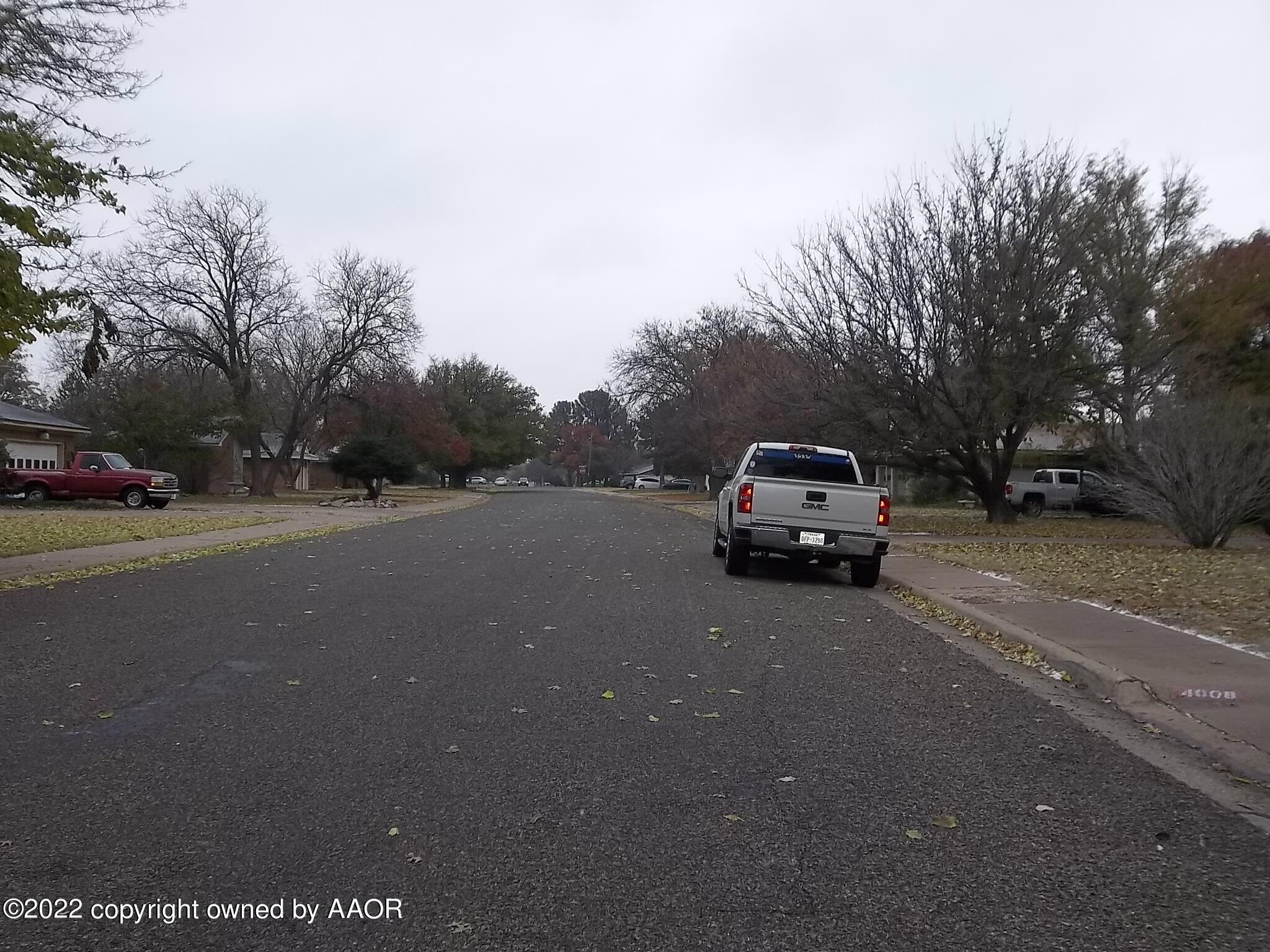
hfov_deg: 56.8
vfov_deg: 44.2
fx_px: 1174
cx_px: 635
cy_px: 476
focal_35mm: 32
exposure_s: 1/250
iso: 80
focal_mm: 5.7
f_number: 3.7
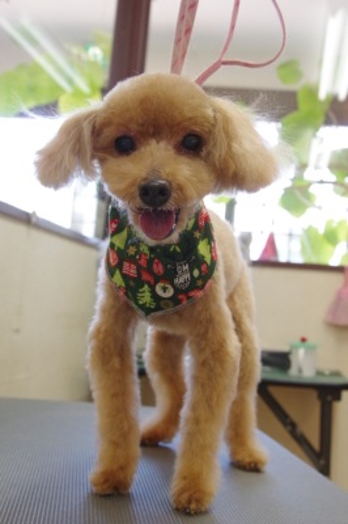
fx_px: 610
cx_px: 174
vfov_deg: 46.4
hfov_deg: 31.8
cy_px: 262
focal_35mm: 42
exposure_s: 1/60
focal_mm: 28
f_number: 7.1
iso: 1600
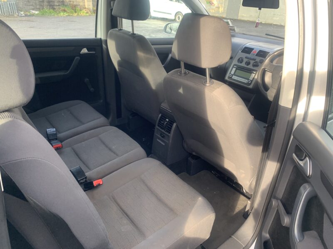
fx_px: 250
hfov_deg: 67.3
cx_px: 166
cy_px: 124
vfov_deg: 53.1
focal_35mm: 26
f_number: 1.8
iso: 80
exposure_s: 1/121
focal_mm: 4.25
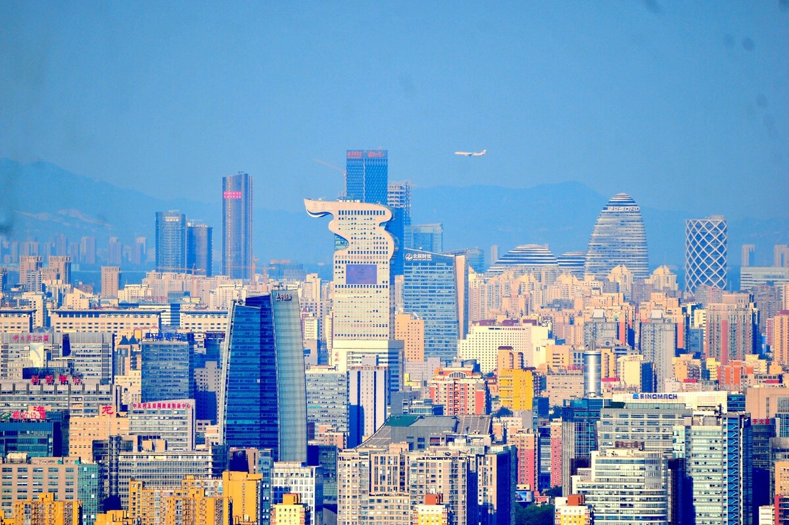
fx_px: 18066
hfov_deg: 2.5
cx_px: 394
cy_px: 262
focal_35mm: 825
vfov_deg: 1.7
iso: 200
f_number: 6.3
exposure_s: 1/1600
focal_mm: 550
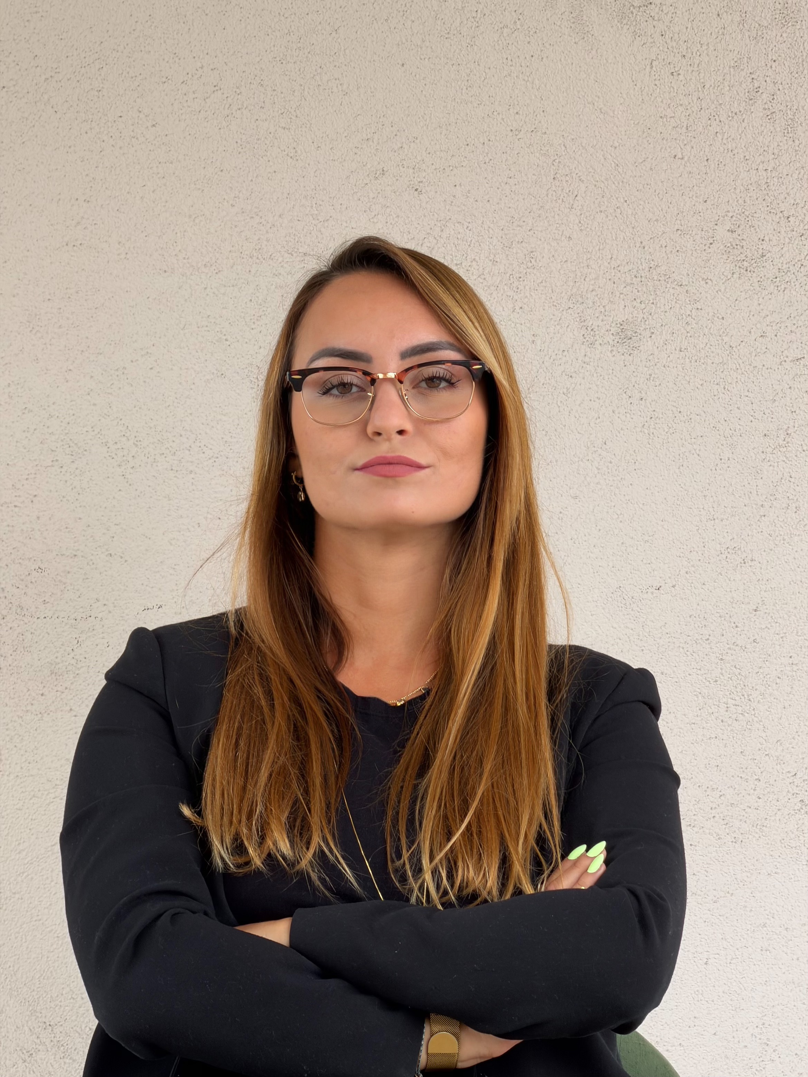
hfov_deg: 7.4
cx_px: 404
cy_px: 538
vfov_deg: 9.9
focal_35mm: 200
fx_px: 6224
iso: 40
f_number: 2.8
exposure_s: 1/126
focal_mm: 16.89
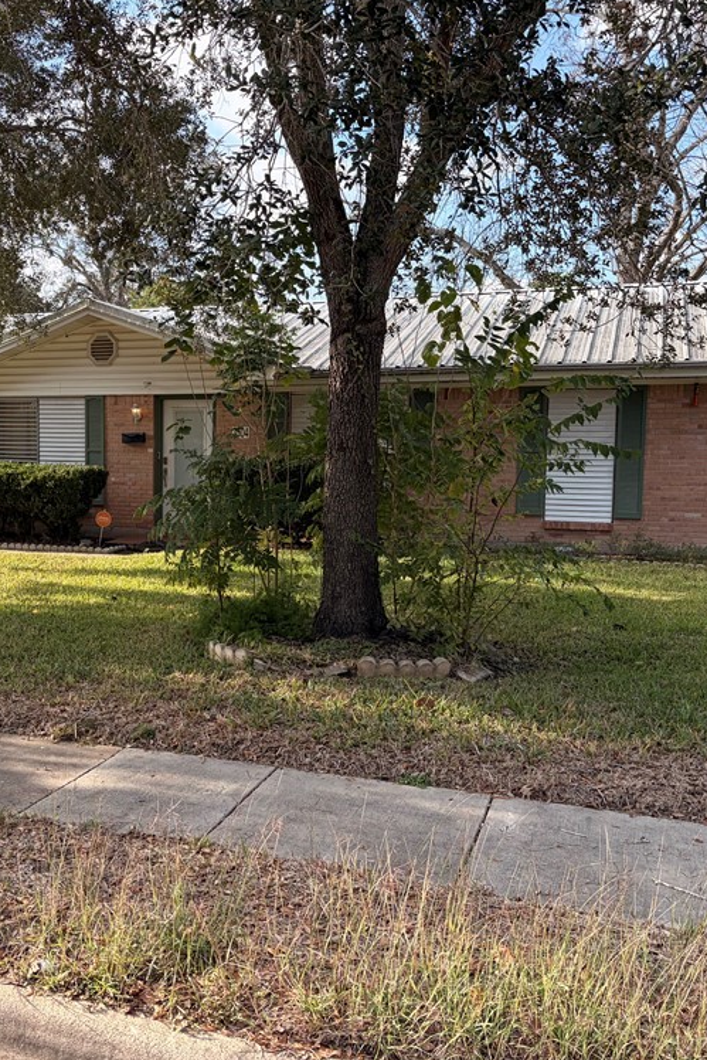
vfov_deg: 51.9
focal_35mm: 37
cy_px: 541
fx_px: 1089
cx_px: 198
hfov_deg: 35.3
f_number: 1.6
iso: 64
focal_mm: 5.96
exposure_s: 1/820
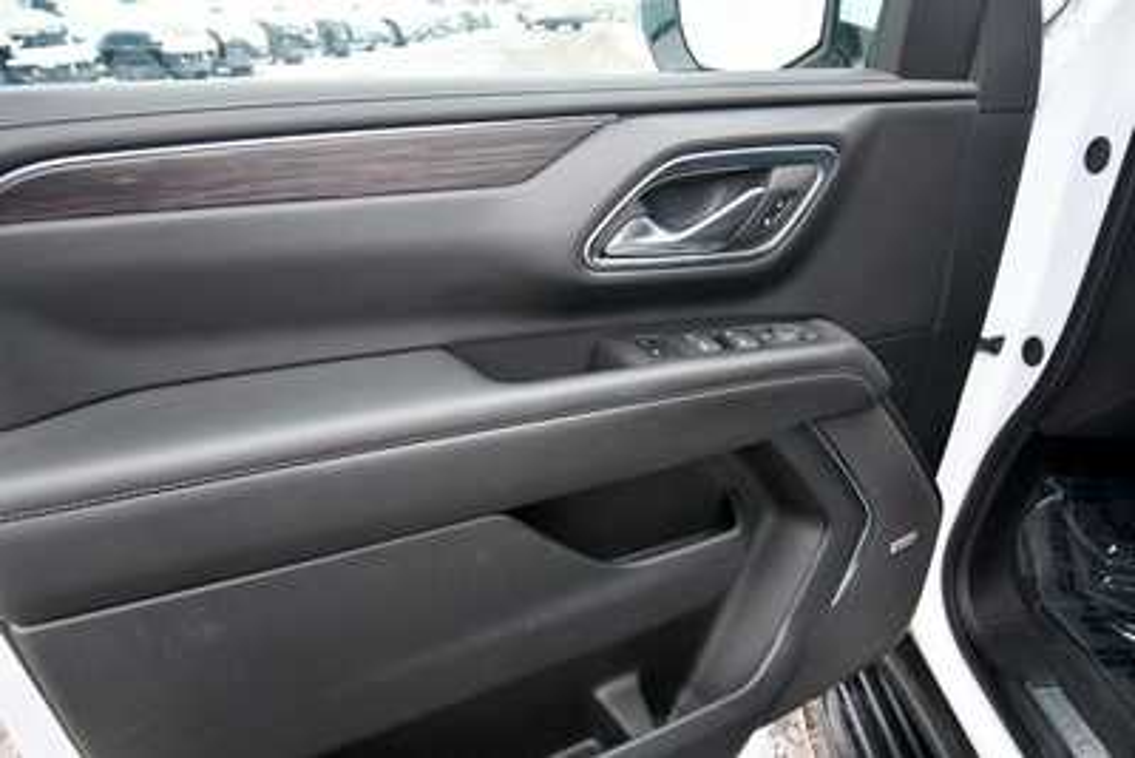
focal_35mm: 21
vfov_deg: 59.5
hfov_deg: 81.2
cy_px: 379
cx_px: 568
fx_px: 662
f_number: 5
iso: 1100
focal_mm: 14
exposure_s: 1/125
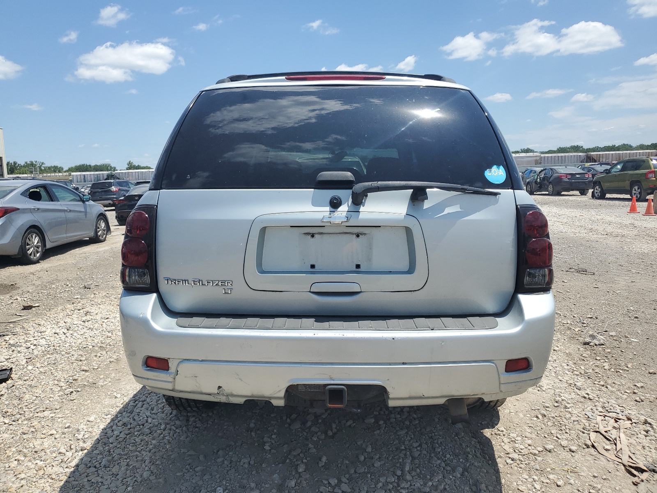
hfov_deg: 67.3
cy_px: 246
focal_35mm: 26
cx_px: 328
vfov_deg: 53.1
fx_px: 493
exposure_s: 1/3333
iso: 50
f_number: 1.5
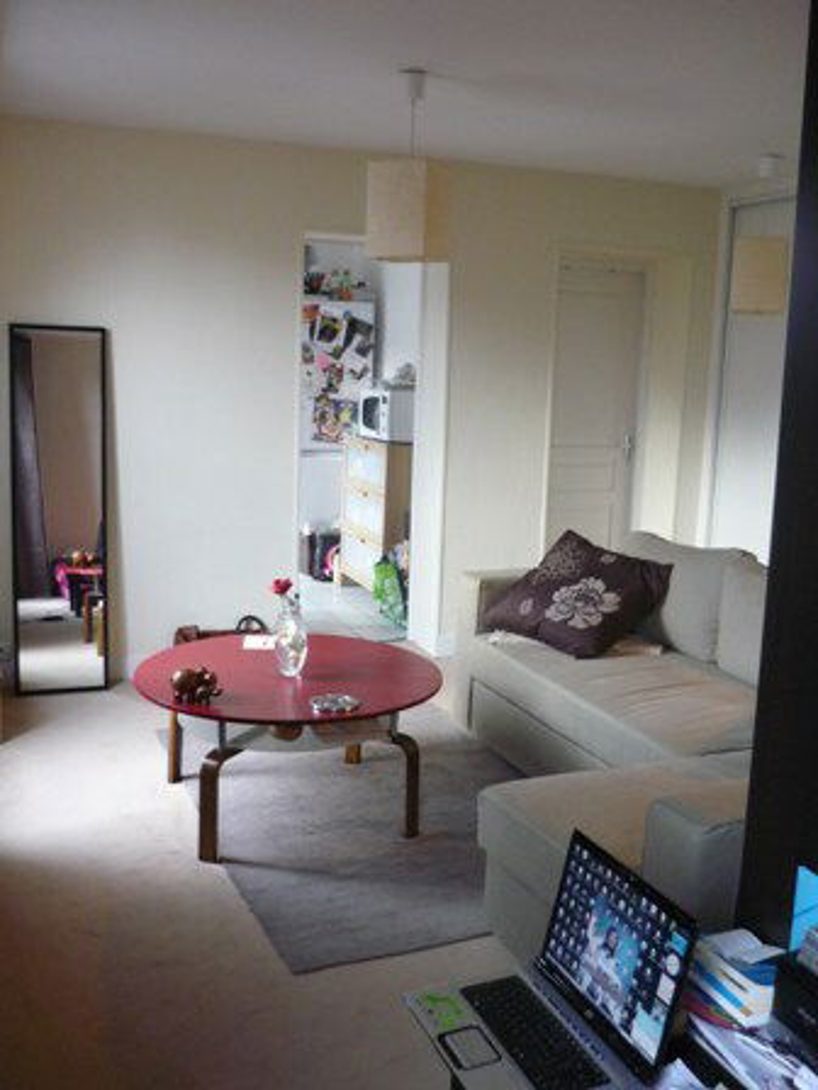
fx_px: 1040
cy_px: 545
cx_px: 409
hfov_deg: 42.9
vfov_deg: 55.4
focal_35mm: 33
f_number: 2.8
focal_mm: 5.5
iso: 400
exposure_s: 1/15
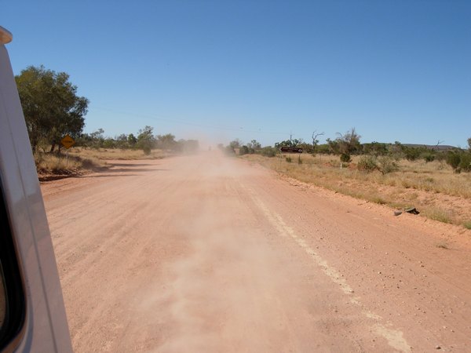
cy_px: 176
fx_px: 517
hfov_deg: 49.0
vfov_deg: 37.7
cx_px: 236
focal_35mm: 38
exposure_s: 1/1054
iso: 79
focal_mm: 7.8
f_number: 4.8
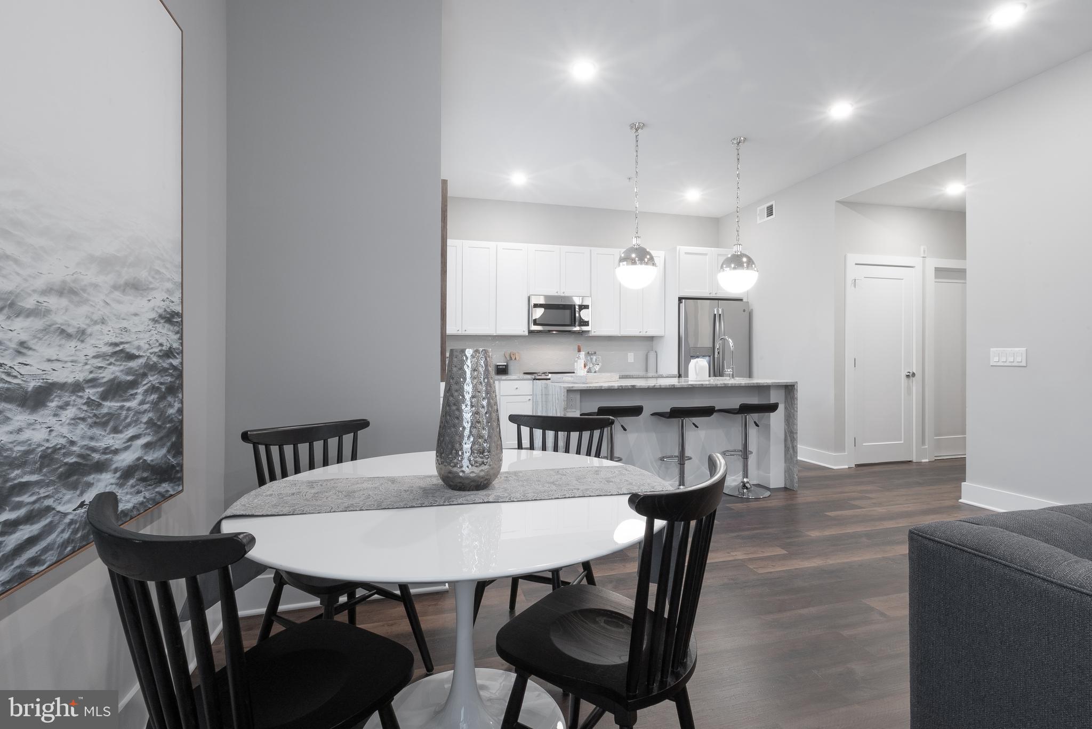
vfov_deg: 73.8
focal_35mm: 16
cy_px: 364
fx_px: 485
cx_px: 546
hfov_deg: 96.7
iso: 250
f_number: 22
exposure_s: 2
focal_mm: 16
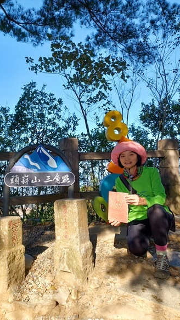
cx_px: 70
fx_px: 238
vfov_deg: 67.9
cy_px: 163
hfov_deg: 41.2
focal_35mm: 28
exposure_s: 1/212
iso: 32
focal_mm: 4.6
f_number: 1.8
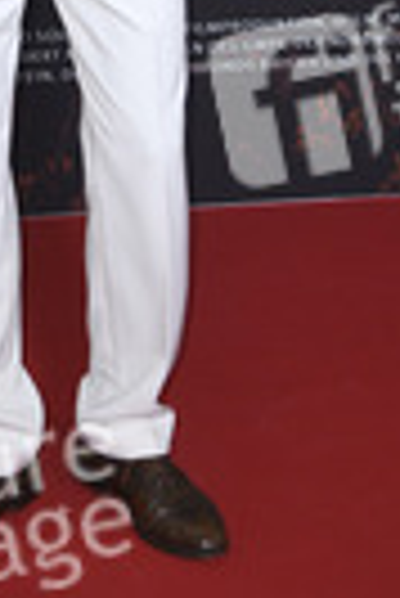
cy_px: -144
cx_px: 31
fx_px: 2294
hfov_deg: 9.9
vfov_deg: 14.3
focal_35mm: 138
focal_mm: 46
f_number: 4
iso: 1250
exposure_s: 1/400
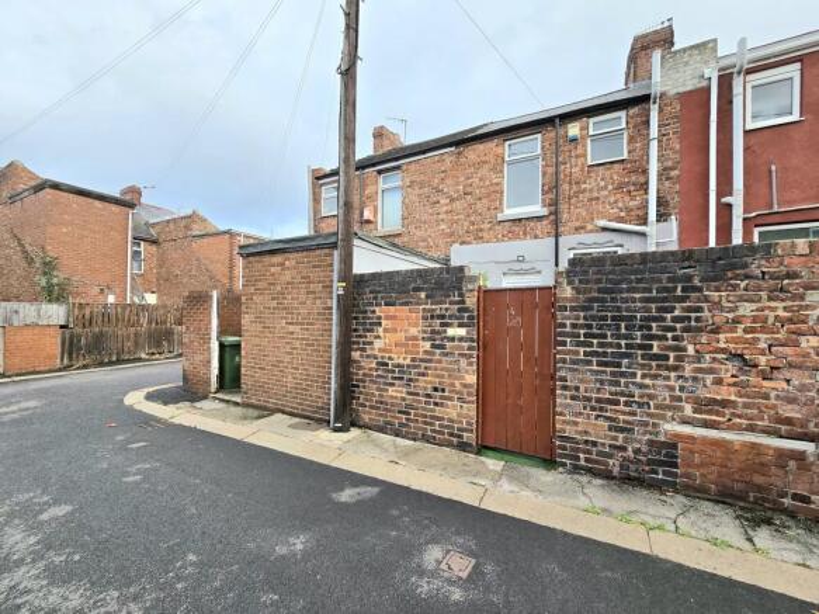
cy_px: 307
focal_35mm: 13
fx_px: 308
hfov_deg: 106.2
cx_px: 410
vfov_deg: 89.9
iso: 50
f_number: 2.2
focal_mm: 2.2
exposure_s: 1/1111
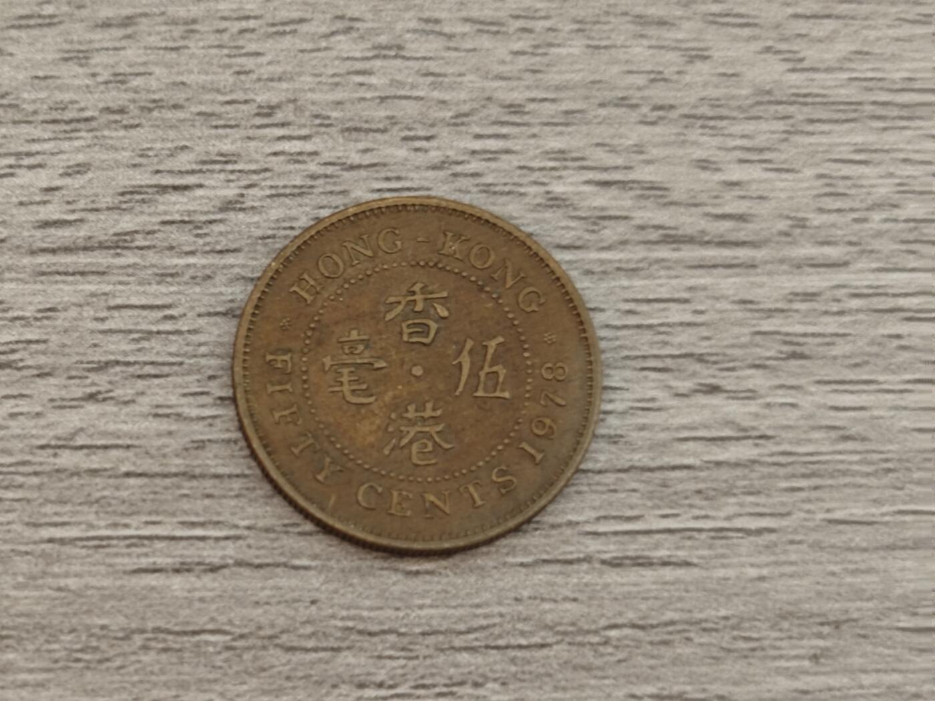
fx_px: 2026
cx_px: 468
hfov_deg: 26.0
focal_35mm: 75
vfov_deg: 19.6
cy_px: 350
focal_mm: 8.7
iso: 640
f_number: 1.9
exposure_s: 1/41.9
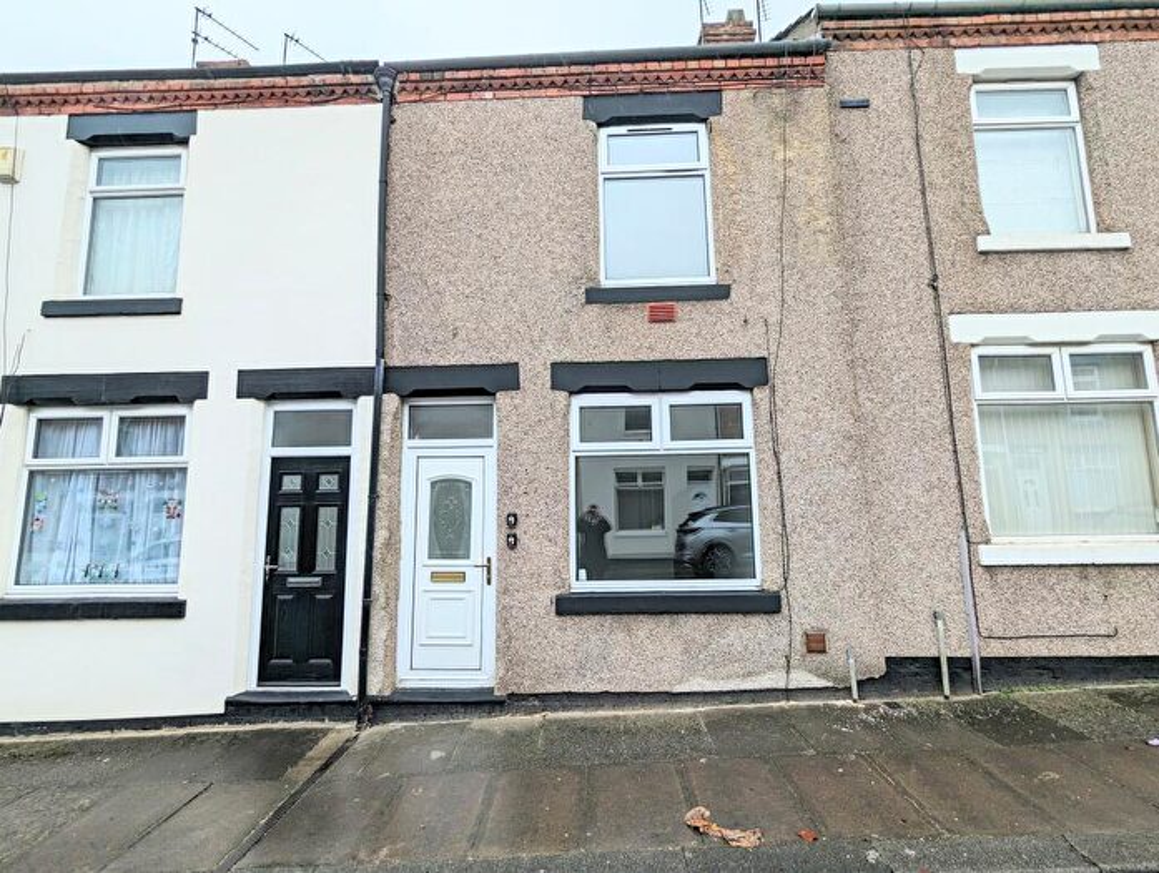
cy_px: 436
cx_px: 580
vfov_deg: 78.3
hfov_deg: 94.4
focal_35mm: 16
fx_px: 537
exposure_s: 1/271
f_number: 2.2
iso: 50
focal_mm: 2.35
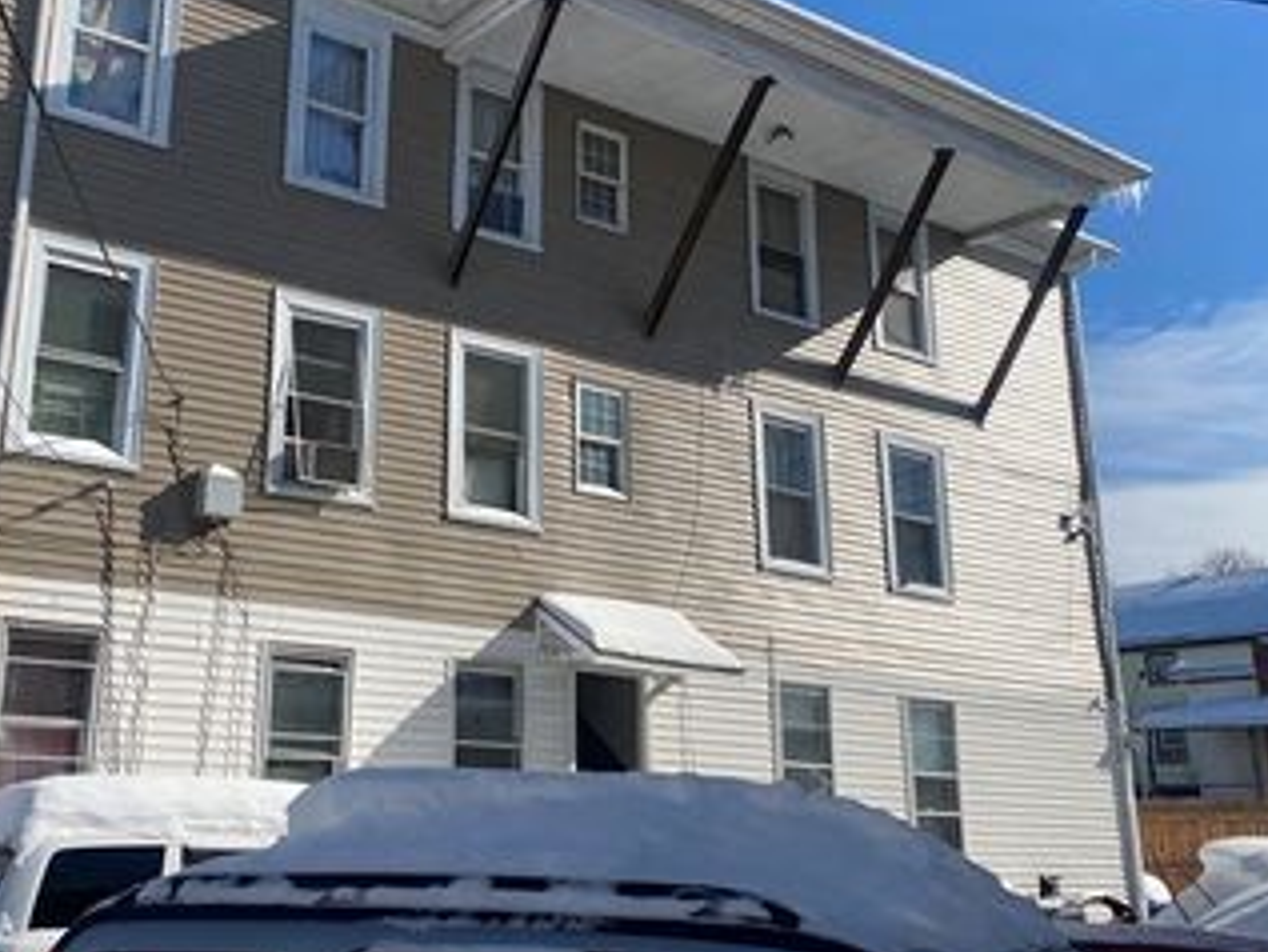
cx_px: 456
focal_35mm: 41
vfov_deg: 34.9
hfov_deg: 45.3
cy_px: 350
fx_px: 1502
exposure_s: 1/5236
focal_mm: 4.25
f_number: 1.8
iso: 32
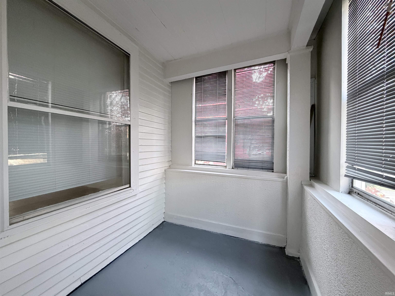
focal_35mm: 14
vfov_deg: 85.7
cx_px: 198
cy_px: 148
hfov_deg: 102.1
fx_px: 160
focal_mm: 2.22
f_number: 2.2
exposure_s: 1/60
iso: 400
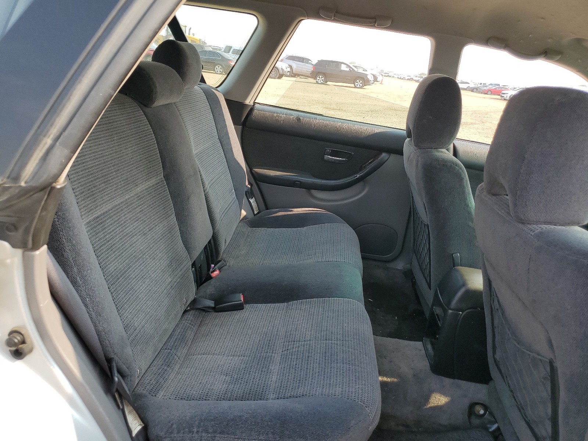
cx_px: 294
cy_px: 220
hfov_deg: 67.3
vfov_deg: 53.1
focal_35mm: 26
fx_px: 442
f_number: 1.5
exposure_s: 1/526
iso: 50
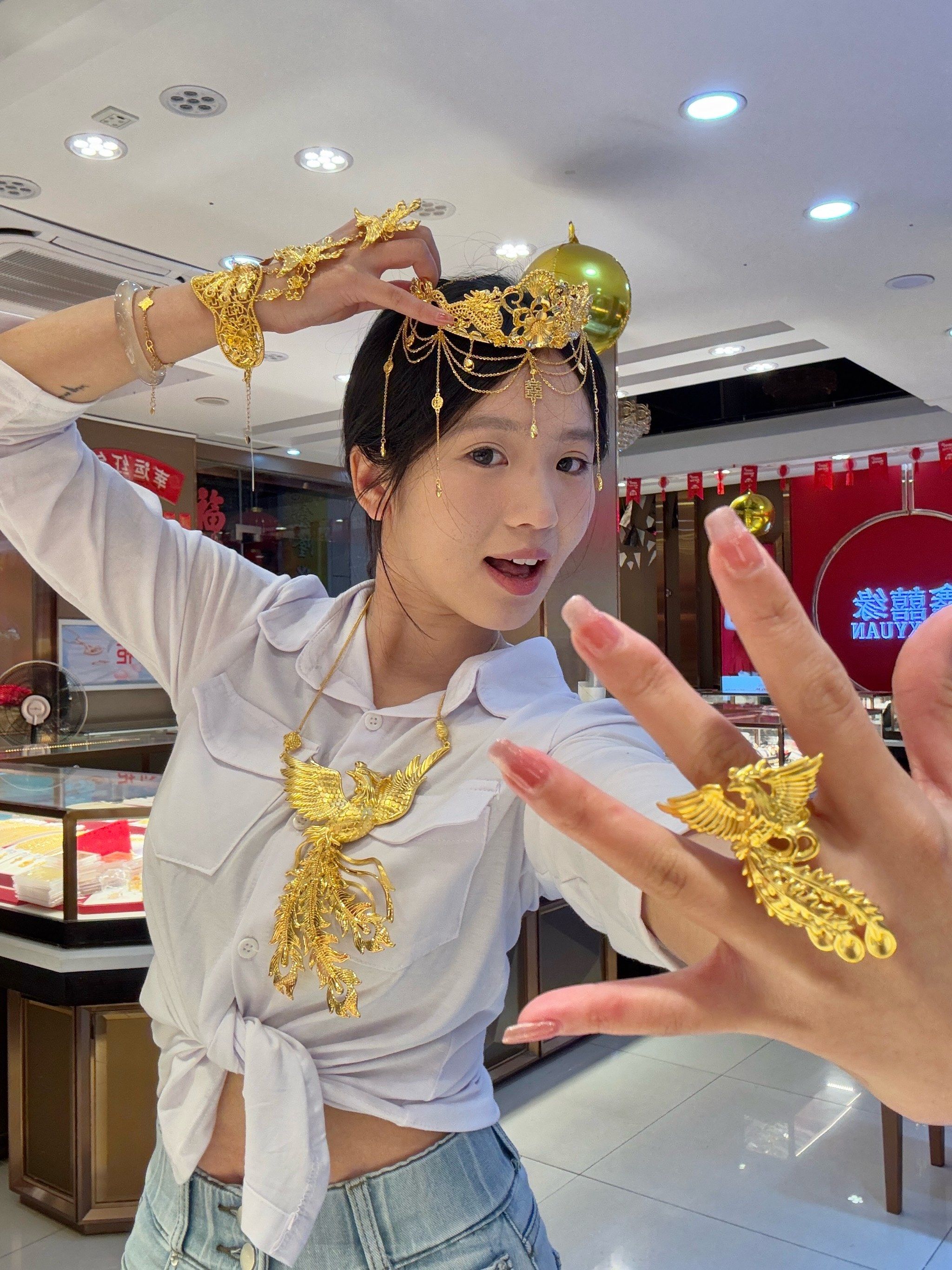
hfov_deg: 46.8
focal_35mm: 30
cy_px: 635
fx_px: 1100
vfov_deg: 60.0
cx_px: 476
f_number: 1.9
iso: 64
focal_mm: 2.69
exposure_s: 1/100
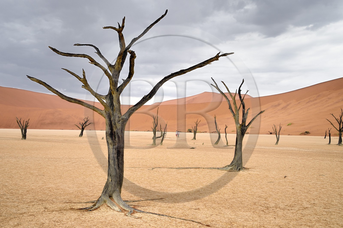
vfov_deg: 33.3
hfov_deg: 48.5
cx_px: 172
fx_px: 381
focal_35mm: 40
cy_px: 114
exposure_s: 1/80
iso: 100
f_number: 11
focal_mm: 40
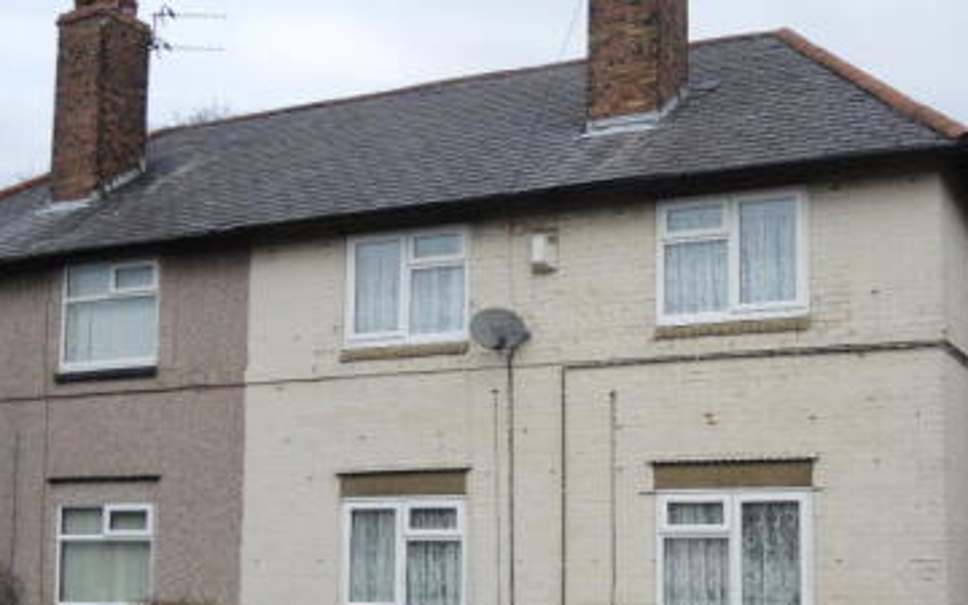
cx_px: 687
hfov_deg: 41.0
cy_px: 458
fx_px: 1266
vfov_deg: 26.5
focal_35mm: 48
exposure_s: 1/1250
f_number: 2
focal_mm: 6
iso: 80
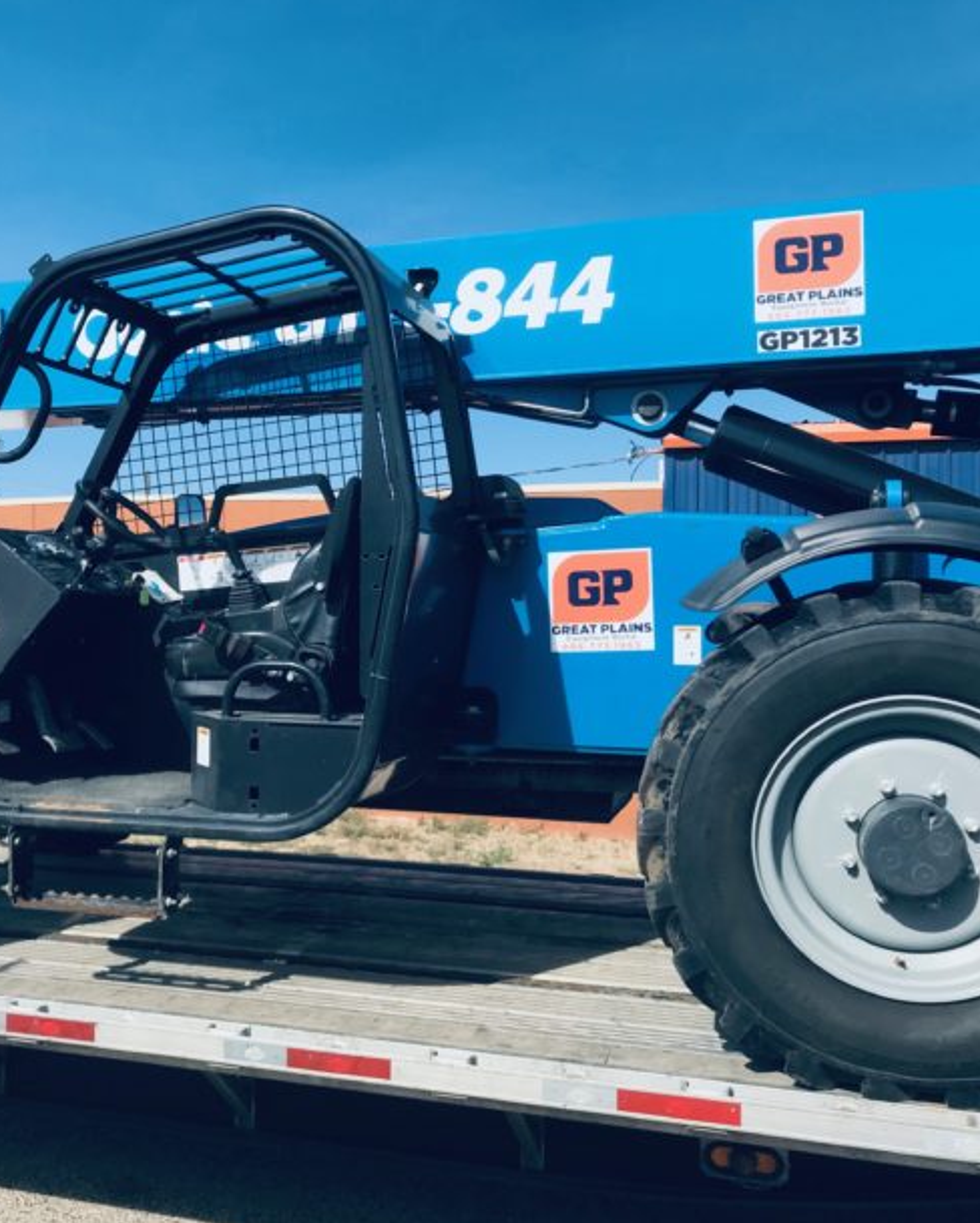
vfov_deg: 49.1
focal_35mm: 37
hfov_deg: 39.5
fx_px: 1340
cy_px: 609
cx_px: 302
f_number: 1.8
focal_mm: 3.99
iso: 20
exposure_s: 1/1742
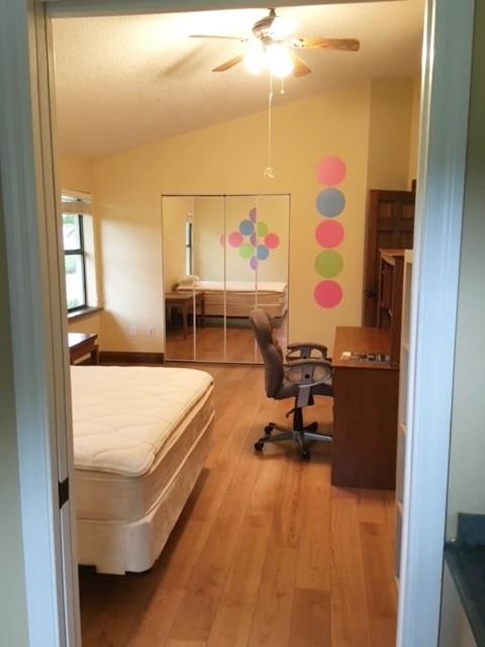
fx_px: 542
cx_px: 242
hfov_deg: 48.2
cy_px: 324
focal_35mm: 29
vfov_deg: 61.7
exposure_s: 1/30
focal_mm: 4.15
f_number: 2.2
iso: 160
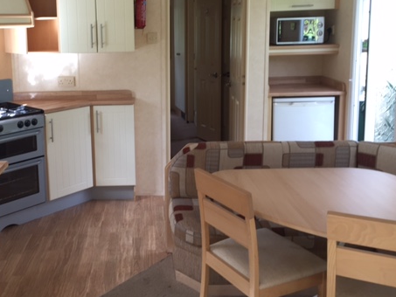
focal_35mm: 41
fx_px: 469
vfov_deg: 34.7
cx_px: 133
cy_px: 93
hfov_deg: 45.1
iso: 40
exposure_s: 1/50
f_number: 2.2
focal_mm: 4.15
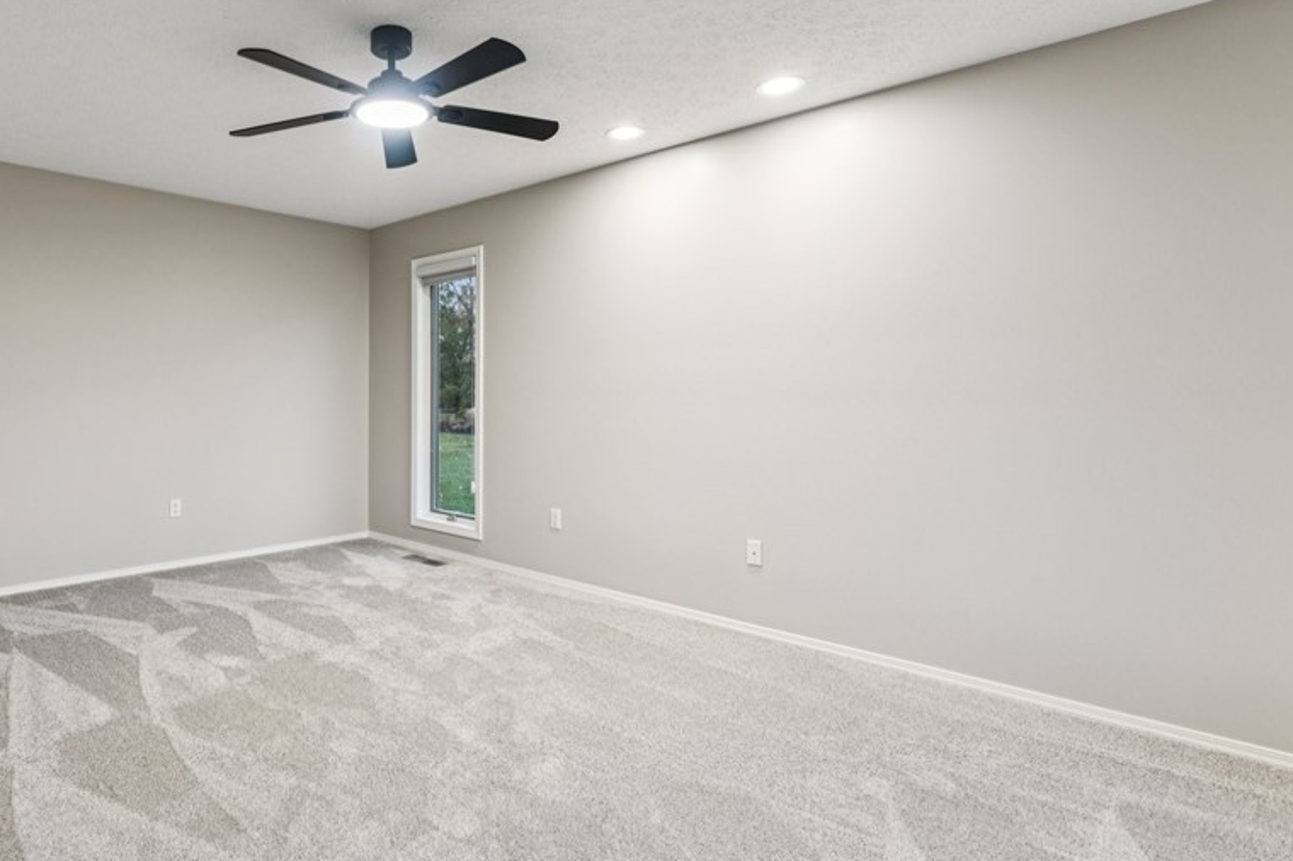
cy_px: 389
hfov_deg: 81.8
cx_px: 458
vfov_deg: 61.8
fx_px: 718
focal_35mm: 20
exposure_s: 1/25
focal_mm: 14
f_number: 4
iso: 200
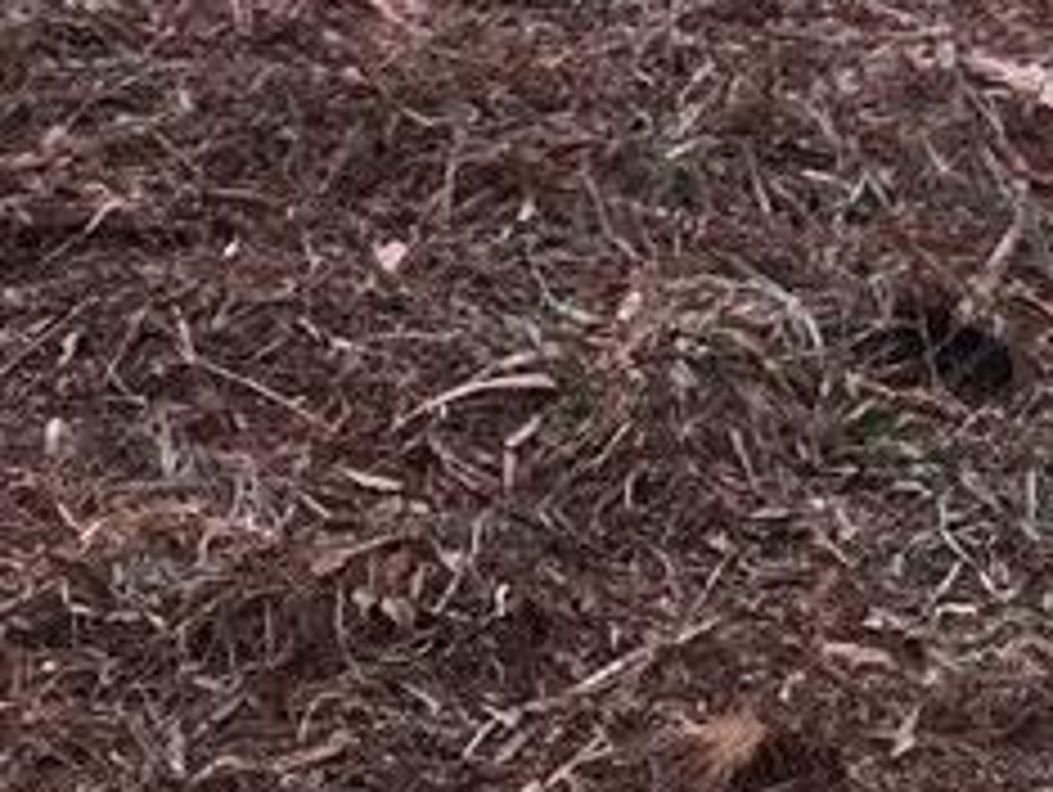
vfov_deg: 6.8
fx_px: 6151
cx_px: 1080
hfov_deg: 9.7
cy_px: -1467
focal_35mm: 202
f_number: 2.2
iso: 32
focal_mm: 4.15
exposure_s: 1/120
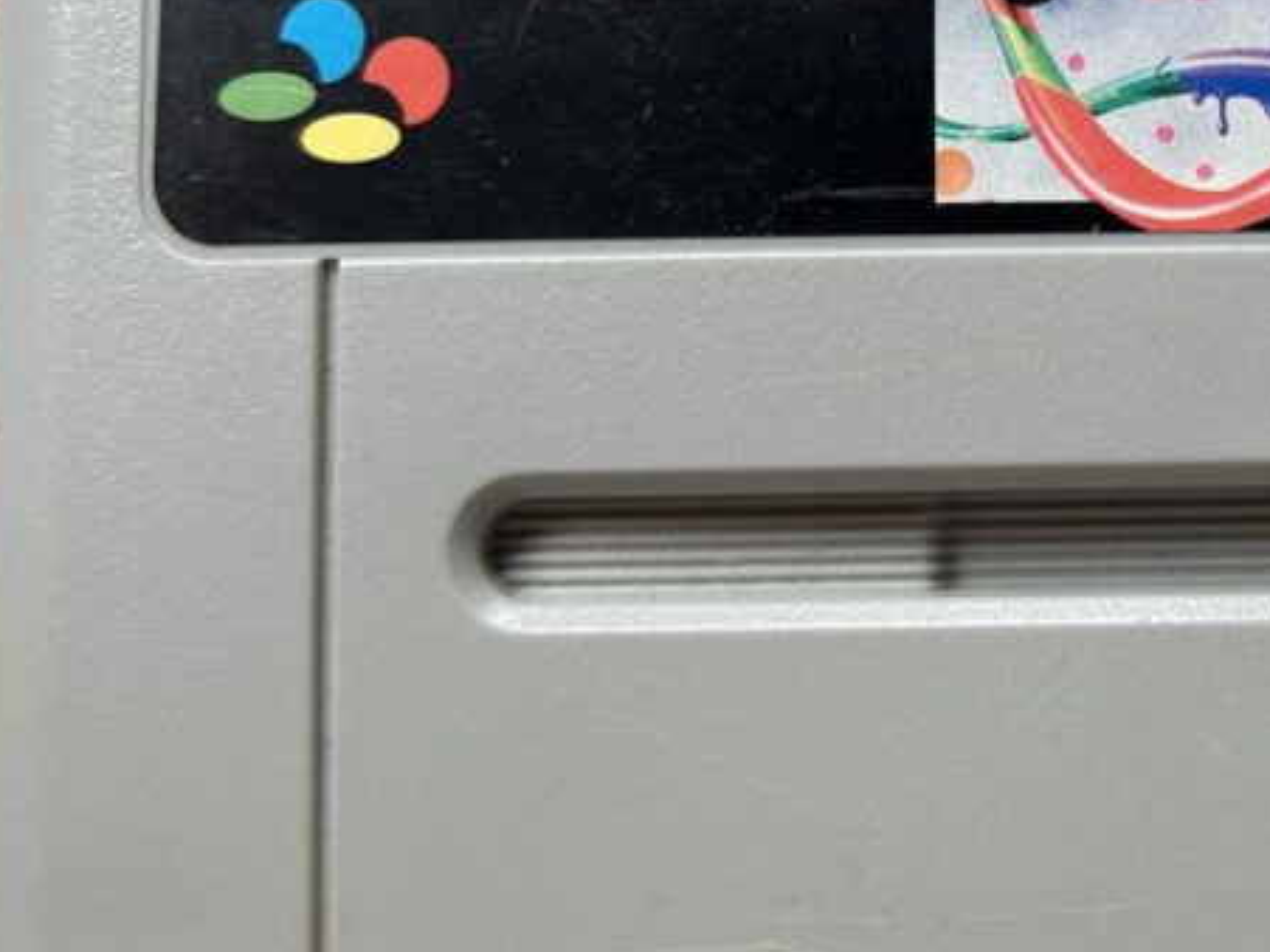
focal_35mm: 59
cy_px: 282
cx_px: 1197
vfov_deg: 24.6
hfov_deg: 30.9
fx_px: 2164
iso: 80
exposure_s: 1/121
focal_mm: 5.7
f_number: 1.5
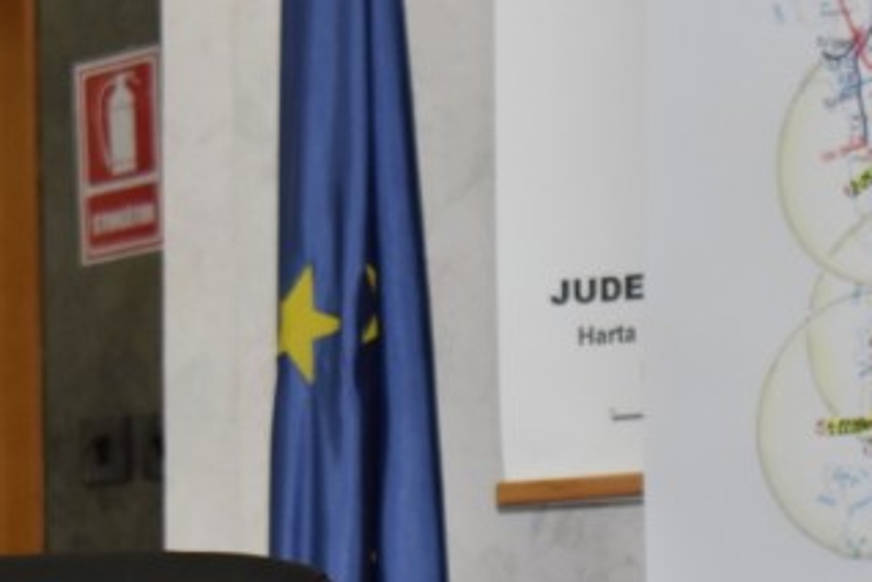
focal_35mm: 245
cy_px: 242
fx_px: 5929
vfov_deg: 5.6
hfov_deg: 8.4
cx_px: 894
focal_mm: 45
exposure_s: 1/60
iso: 1000
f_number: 5
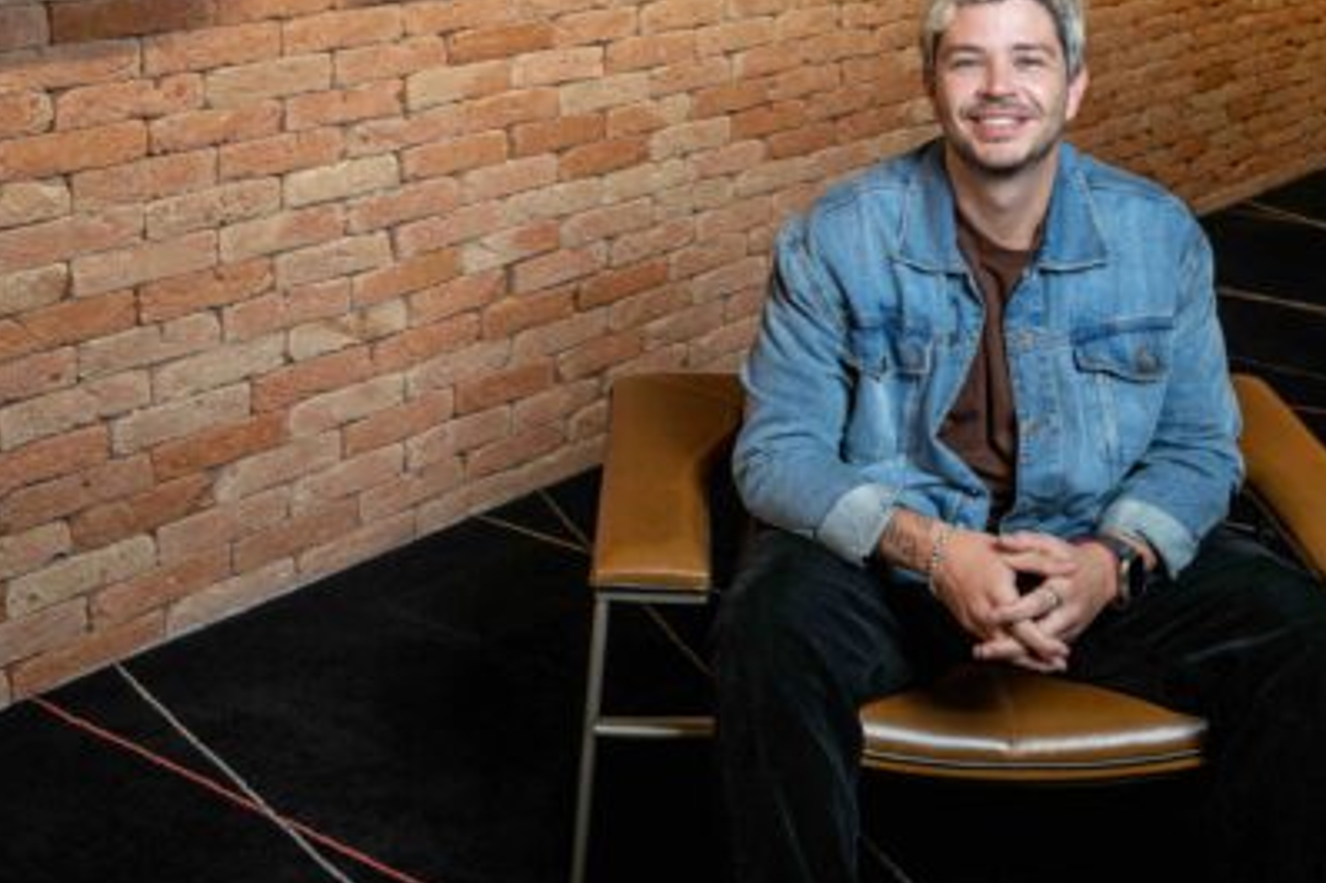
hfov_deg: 35.6
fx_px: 2062
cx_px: 613
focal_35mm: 56
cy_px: 37
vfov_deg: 23.3
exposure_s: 1/160
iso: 800
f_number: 4
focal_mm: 29
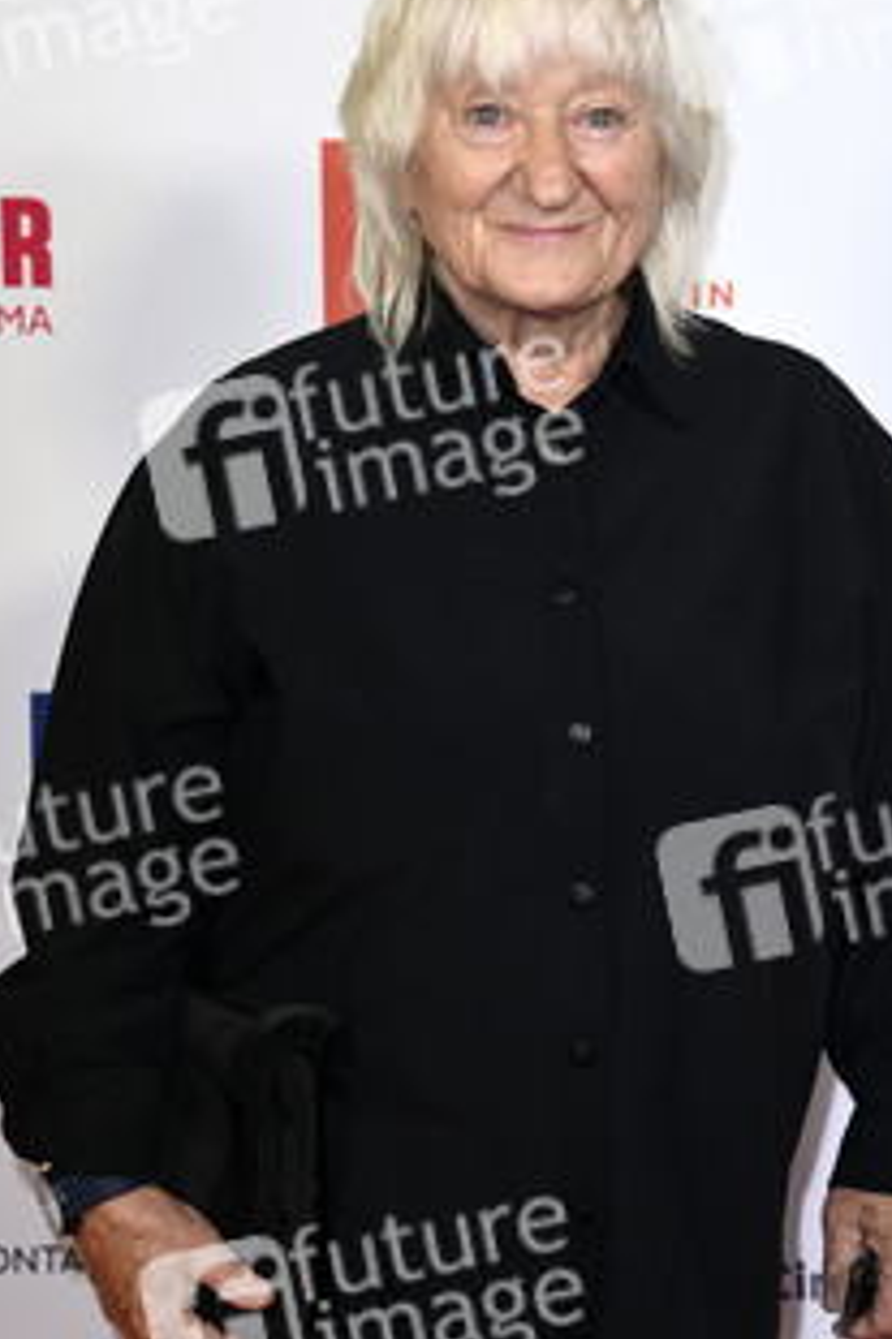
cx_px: 487
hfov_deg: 10.1
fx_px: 5023
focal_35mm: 135
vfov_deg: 15.2
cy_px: 654
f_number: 5.6
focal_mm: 105
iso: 640
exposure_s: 1/200
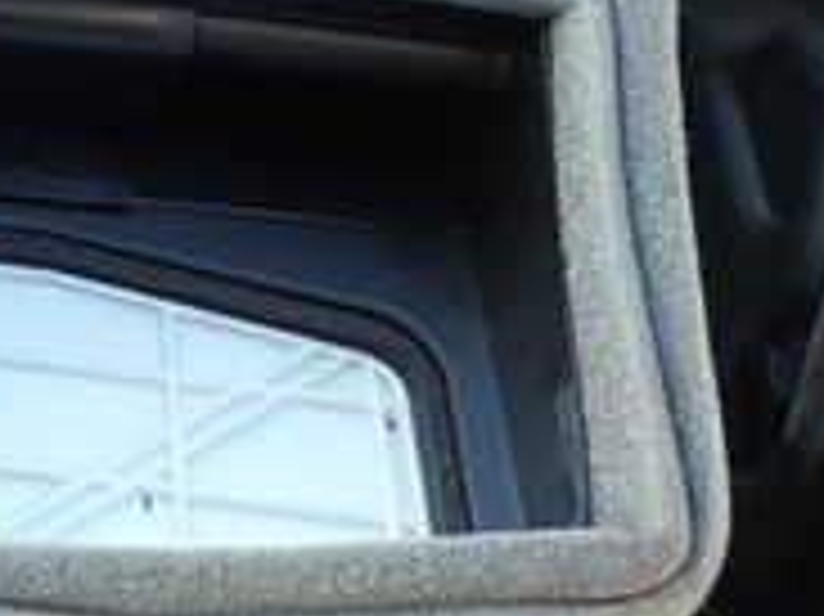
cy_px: -13
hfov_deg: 19.7
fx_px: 1951
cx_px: -509
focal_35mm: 82
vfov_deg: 17.5
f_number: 2
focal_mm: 4.5
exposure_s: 1/60
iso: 125
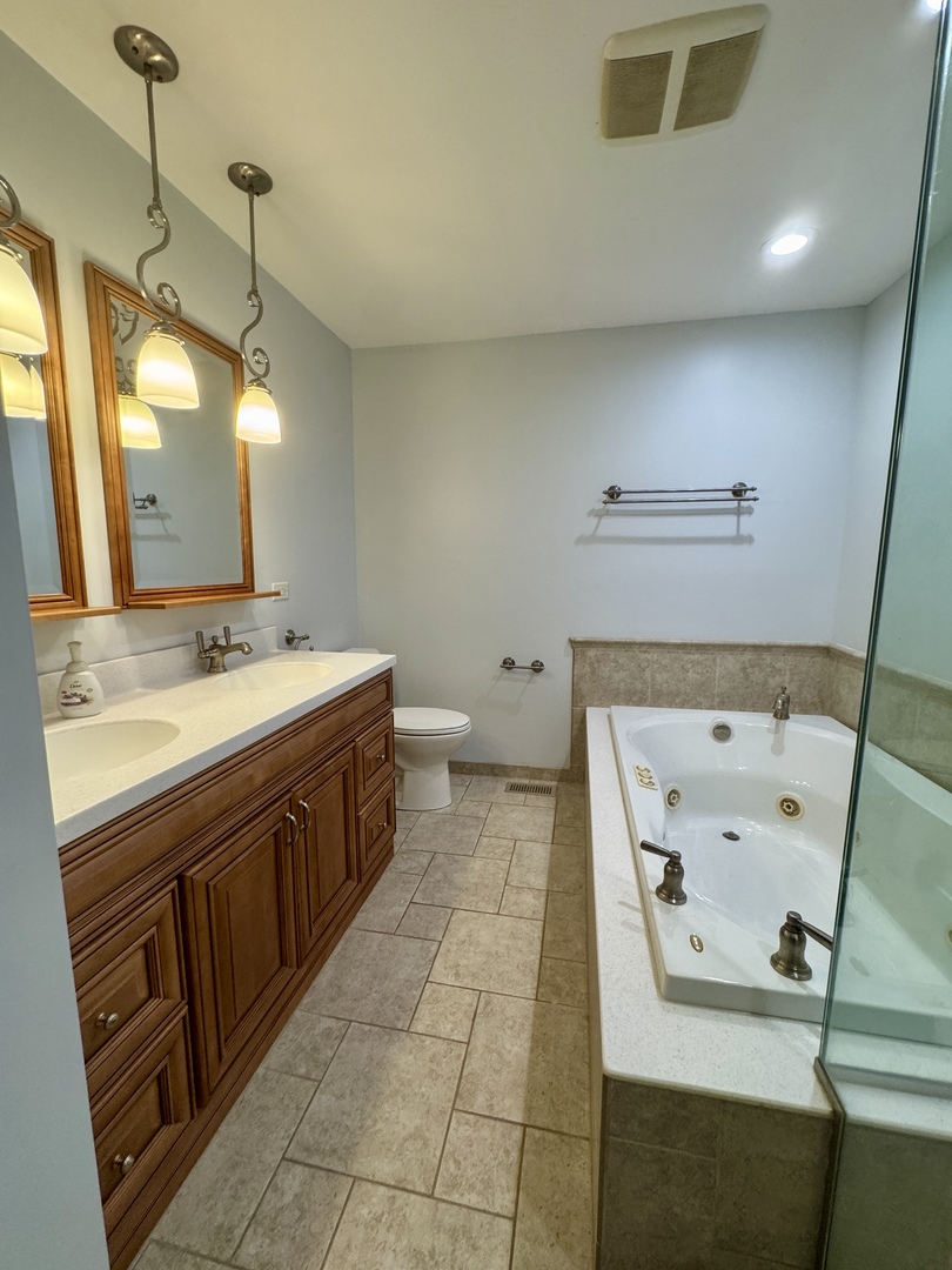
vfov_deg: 102.1
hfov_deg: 85.7
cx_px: 476
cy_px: 635
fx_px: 513
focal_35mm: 14
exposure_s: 1/120
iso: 200
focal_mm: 2.22
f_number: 2.2
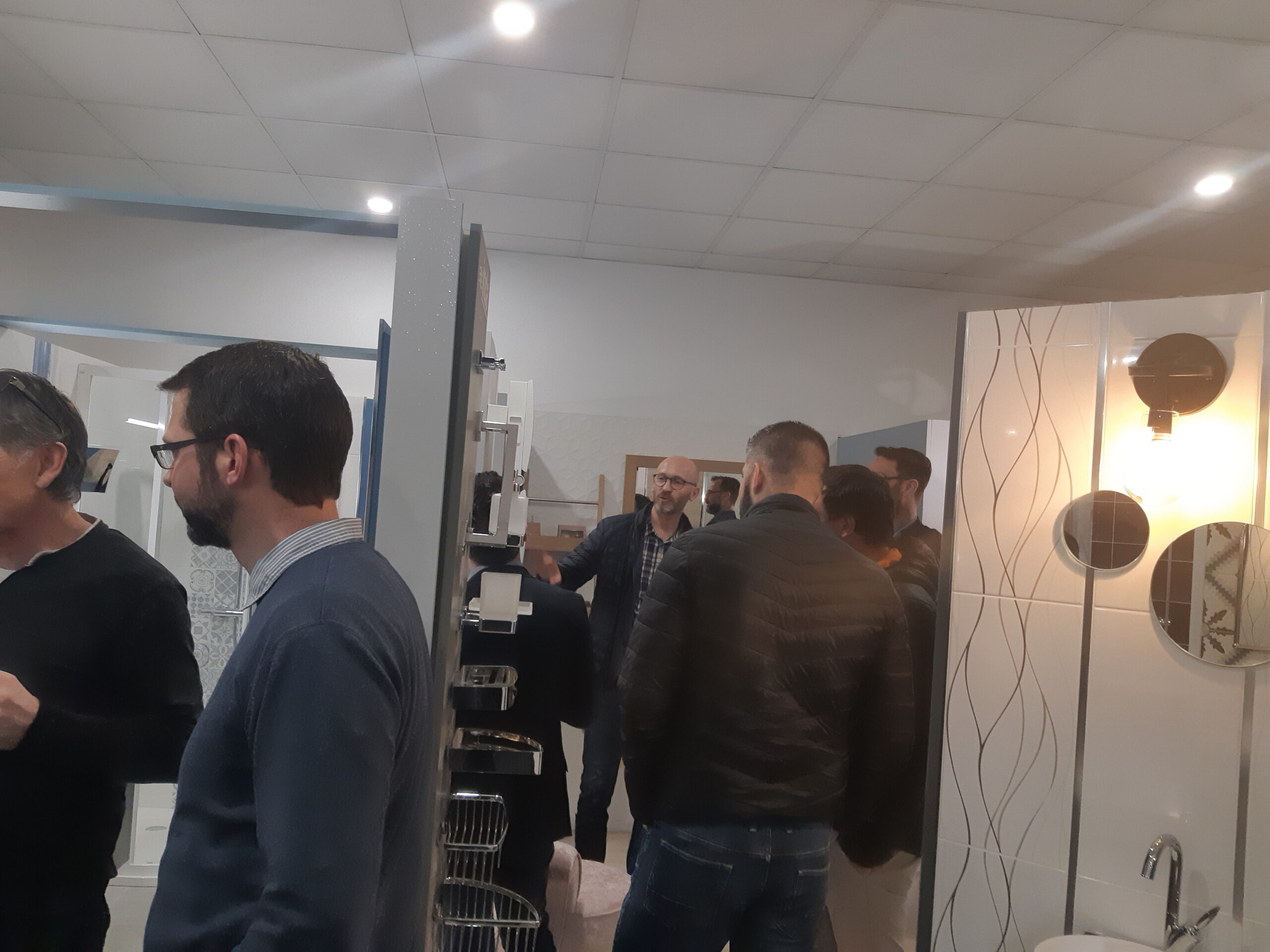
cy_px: 476
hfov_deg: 67.3
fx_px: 954
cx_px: 635
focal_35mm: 26
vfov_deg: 53.1
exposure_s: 1/33
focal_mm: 3.93
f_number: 1.7
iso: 100
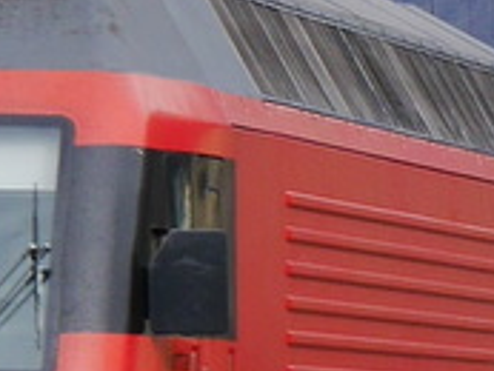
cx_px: 428
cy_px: 324
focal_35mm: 497
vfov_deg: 3.0
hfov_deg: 4.0
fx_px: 7098
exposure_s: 1/250
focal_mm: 39
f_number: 8
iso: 160
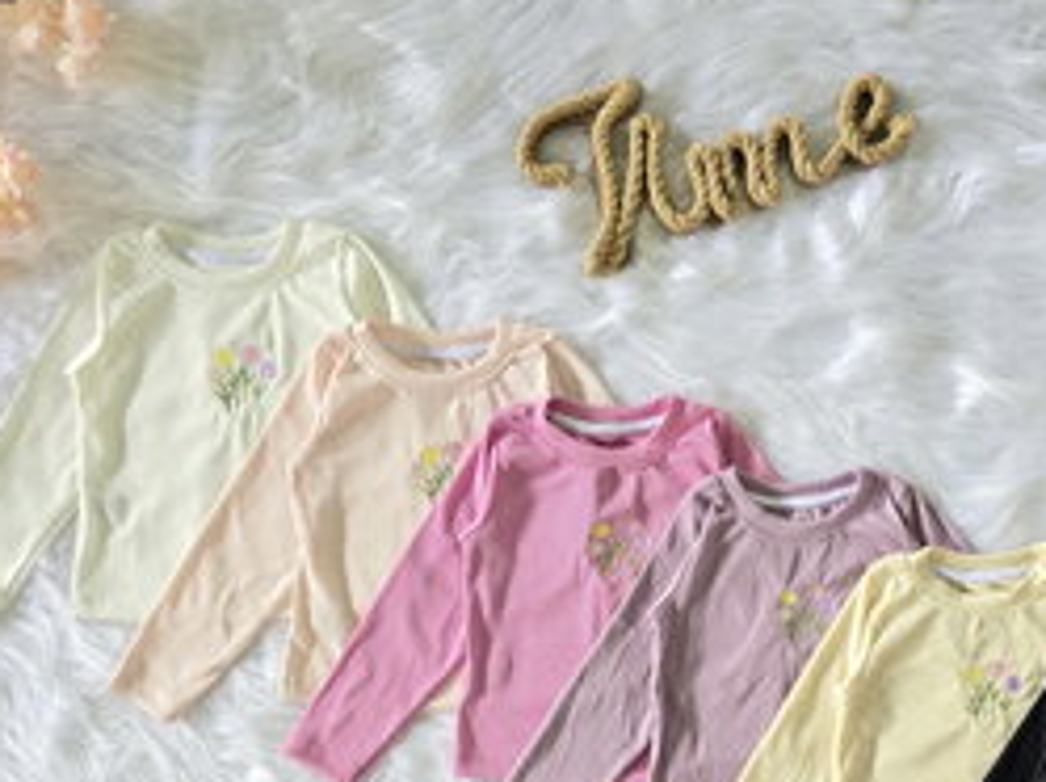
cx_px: 748
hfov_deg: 48.8
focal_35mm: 37
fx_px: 1116
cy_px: 601
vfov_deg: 37.5
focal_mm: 6.3
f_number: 1.7
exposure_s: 1/100
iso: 320
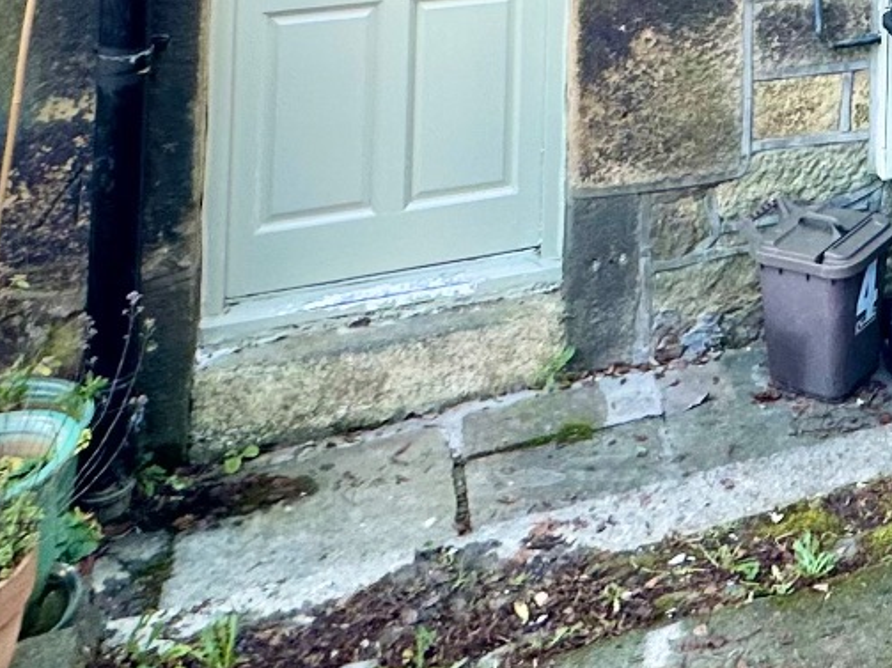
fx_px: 1468
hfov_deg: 29.7
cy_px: -514
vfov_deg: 19.6
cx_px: 1025
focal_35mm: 57
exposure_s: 1/99
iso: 100
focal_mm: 2.22
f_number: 2.2
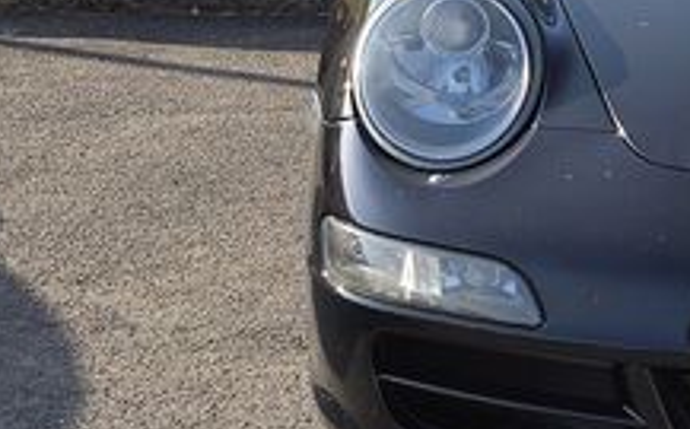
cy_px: -41
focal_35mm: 135
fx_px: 2535
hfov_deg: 14.7
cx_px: 954
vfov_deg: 9.6
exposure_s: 1/779
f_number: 1.7
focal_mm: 6.3
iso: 12
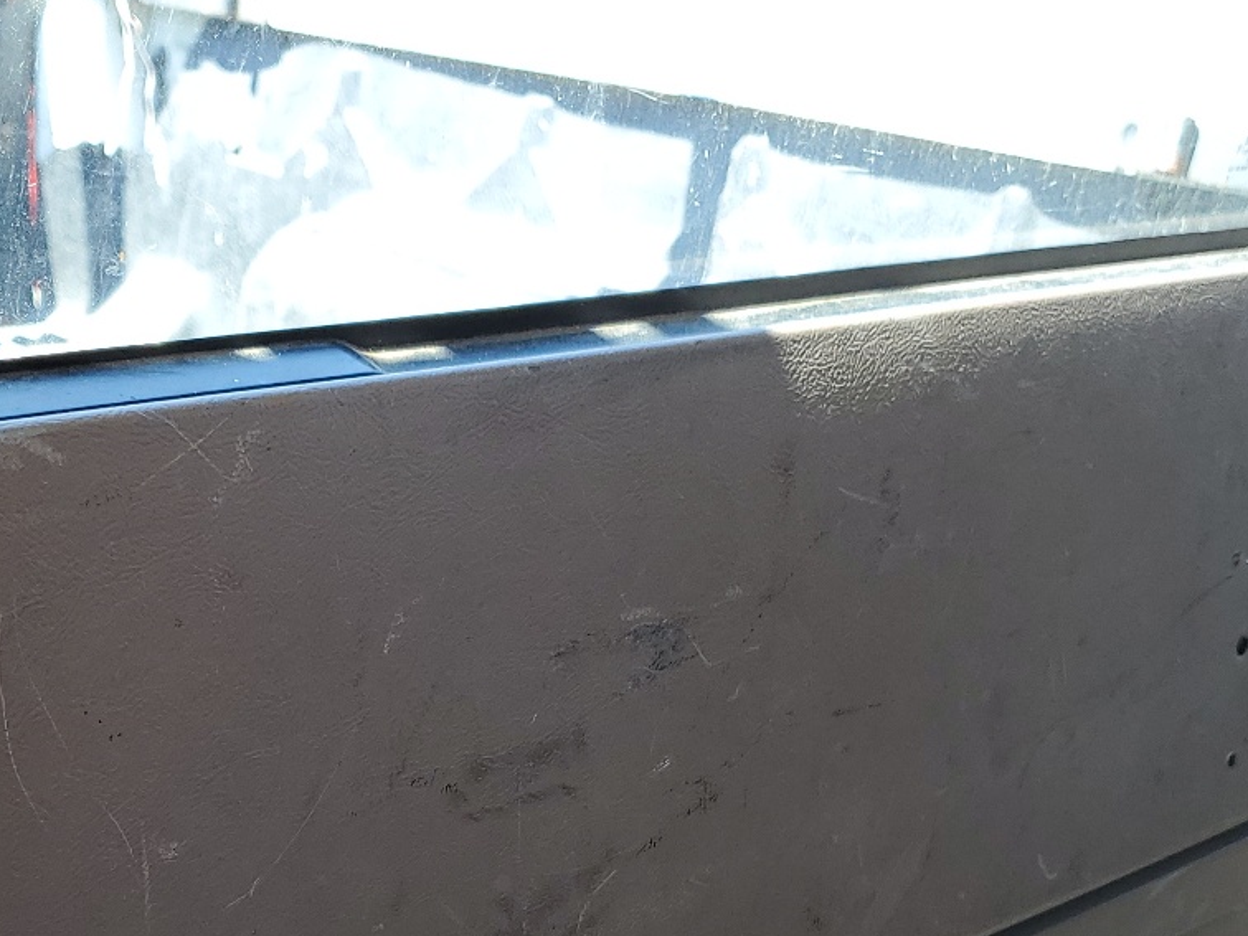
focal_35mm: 55
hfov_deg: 34.9
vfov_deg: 25.1
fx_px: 1983
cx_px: 568
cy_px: 959
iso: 50
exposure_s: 1/161
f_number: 1.5
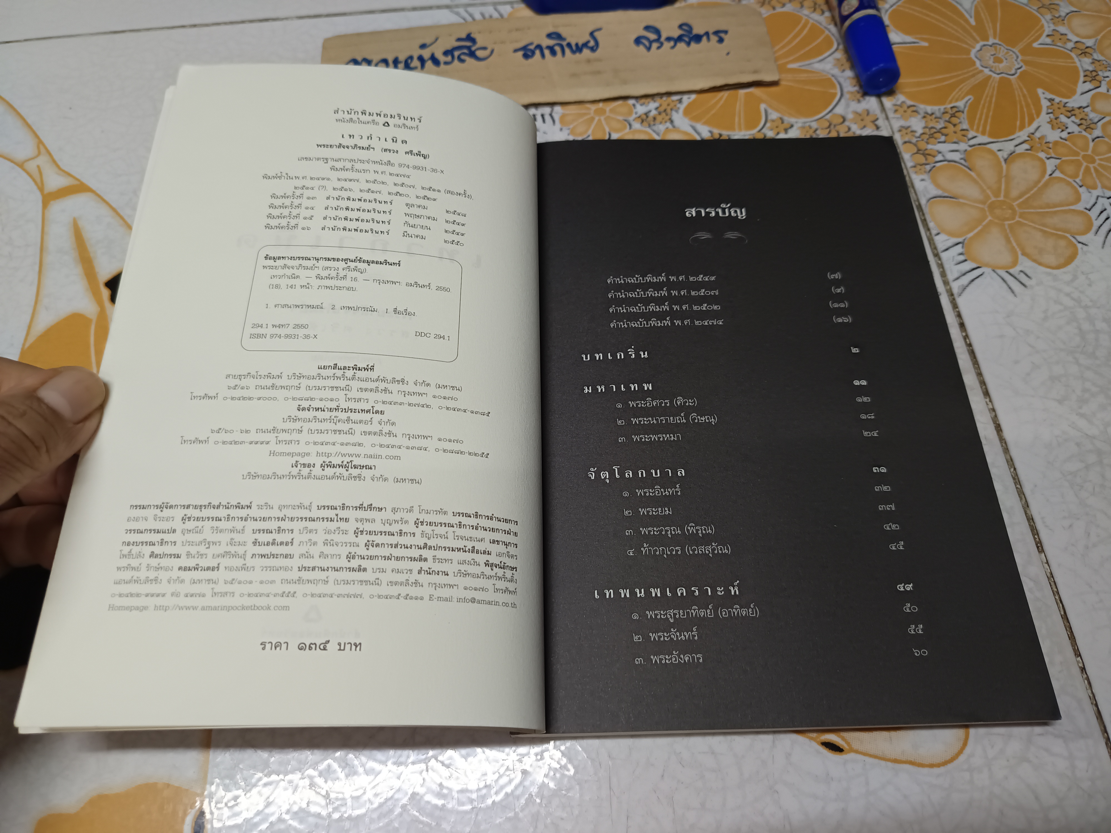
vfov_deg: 56.8
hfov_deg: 71.6
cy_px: 416
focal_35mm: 24
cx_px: 556
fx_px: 770
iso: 1057
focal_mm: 5.31
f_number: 1.7
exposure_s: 1/50
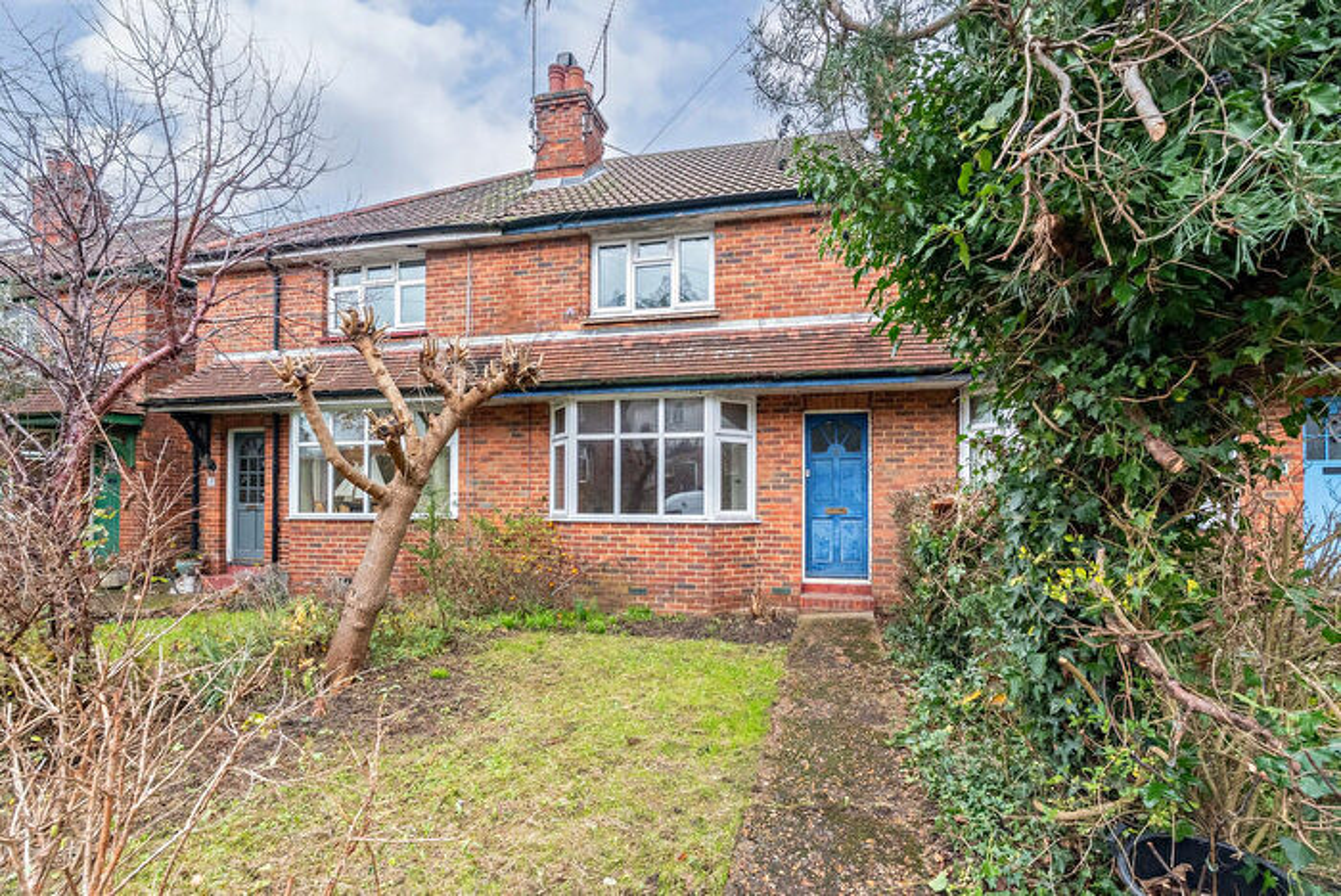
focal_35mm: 16
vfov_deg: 72.2
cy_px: 448
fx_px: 615
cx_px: 670
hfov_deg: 94.9
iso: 2000
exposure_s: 1/200
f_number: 7.1
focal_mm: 16.5
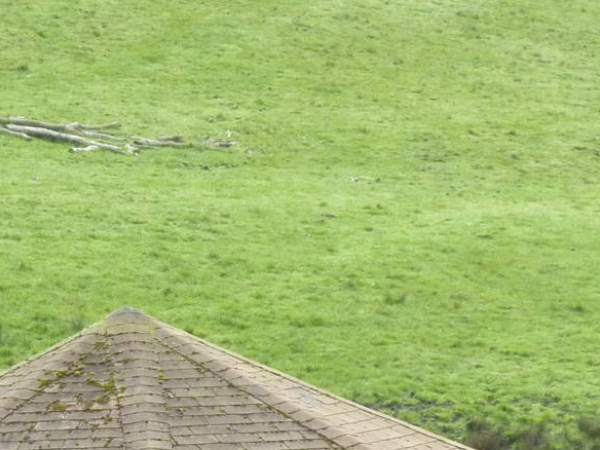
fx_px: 6985
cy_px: 575
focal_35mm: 403
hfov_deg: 4.9
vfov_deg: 3.7
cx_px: 118
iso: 400
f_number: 4.5
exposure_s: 1/500
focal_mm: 24.1
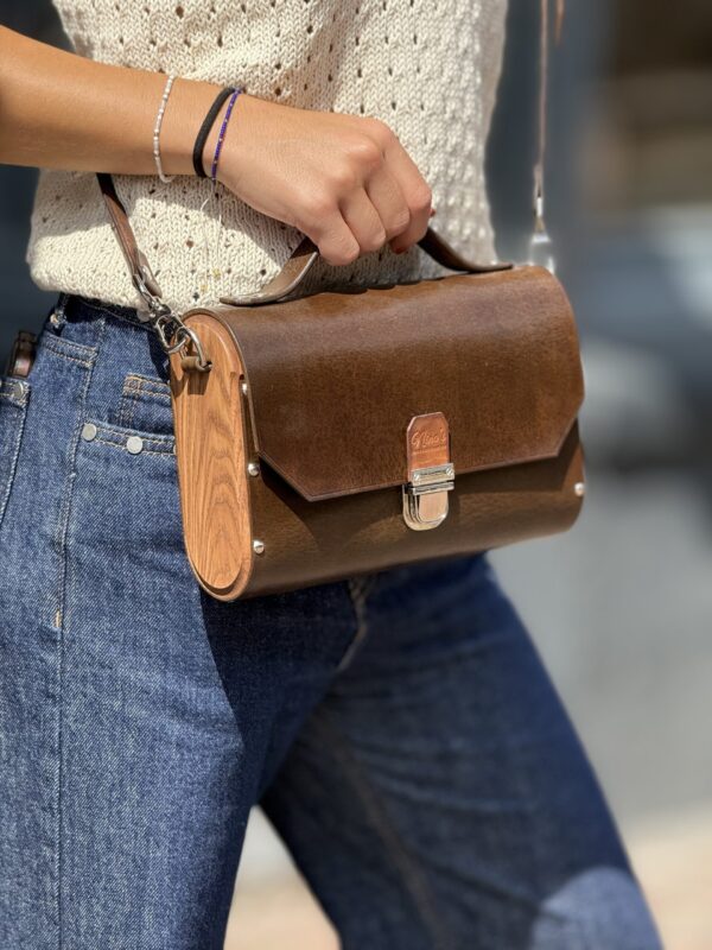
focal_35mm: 120
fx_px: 3291
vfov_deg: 16.4
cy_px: 475
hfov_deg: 12.3
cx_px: 356
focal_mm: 15.66
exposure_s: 1/700
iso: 64
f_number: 2.8
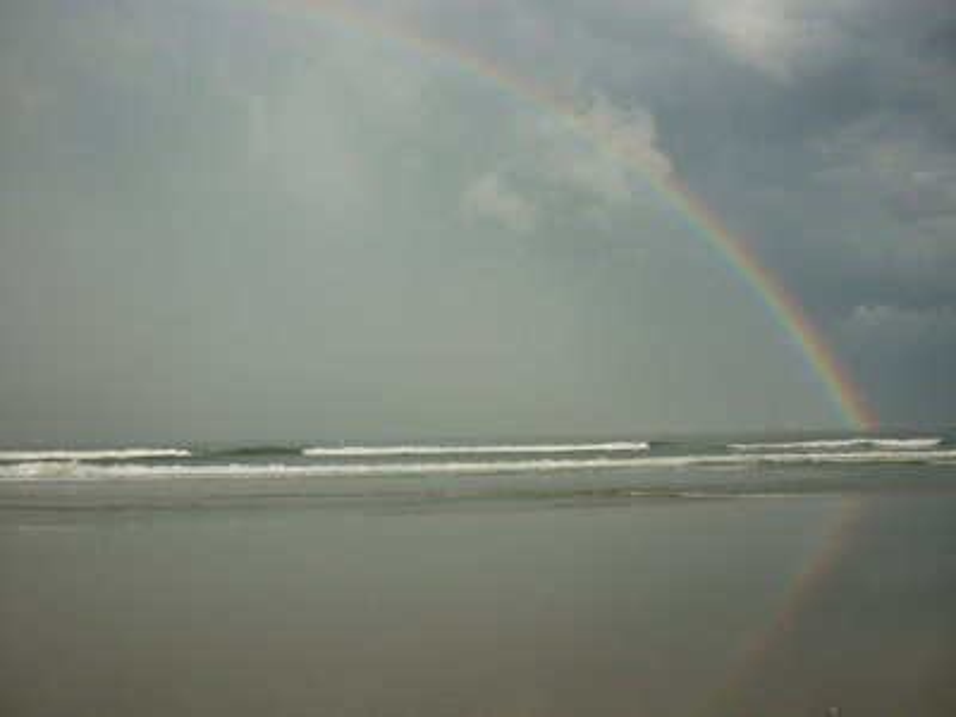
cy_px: 358
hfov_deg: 55.4
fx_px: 911
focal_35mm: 33
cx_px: 478
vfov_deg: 42.9
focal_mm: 5.5
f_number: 8
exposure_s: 1/320
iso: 80
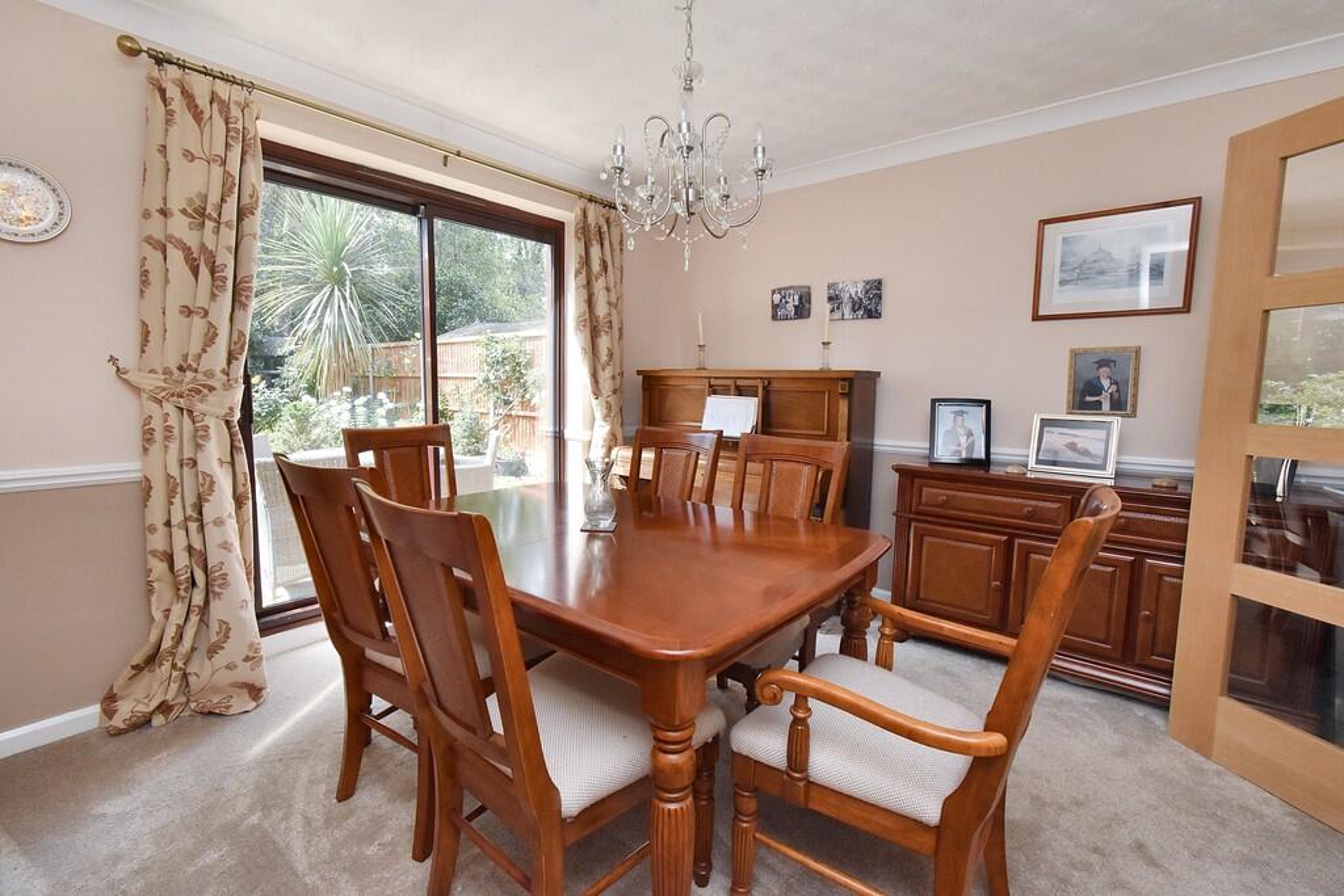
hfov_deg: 100.4
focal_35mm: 15
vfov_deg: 77.3
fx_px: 560
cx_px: 672
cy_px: 448
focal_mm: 10
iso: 800
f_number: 8
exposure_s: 1/200
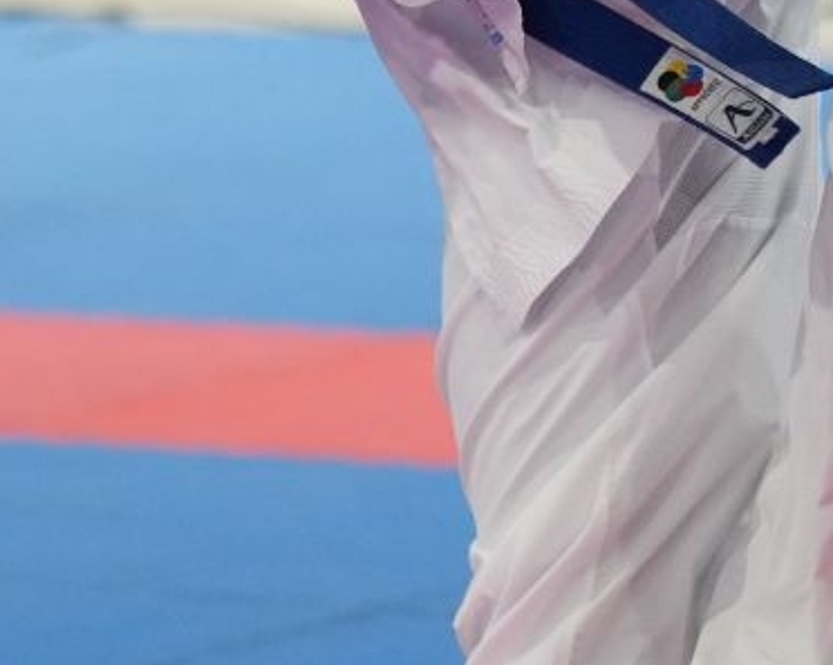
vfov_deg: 3.0
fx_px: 12539
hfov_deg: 3.8
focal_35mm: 509
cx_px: 1169
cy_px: -674
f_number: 2.8
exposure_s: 1/1000
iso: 2000
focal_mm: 112
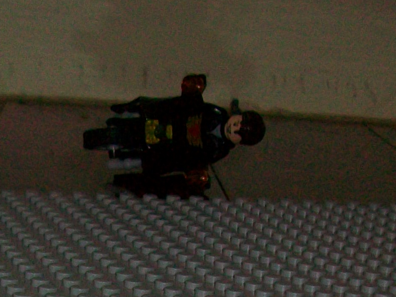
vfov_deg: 11.2
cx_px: -121
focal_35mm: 125
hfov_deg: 15.0
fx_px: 1430
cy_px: 503
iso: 120
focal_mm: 5.7
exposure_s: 1/60
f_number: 2.8
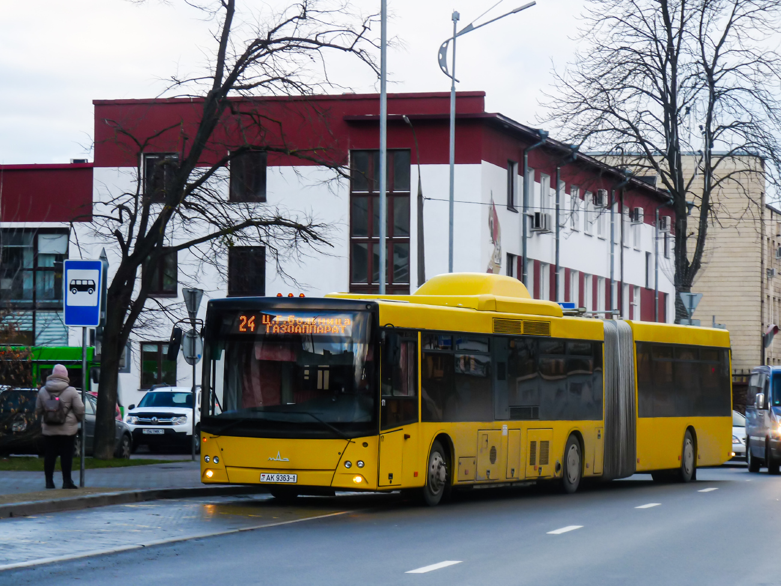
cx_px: 390
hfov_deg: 13.9
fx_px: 3204
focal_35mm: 142
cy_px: 293
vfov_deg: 10.4
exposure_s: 1/125
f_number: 4
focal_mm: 25.2
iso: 100
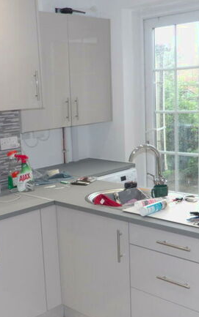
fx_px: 416
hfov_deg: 26.9
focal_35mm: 48
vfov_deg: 41.7
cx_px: 83
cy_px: 180
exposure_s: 1/26
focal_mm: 5.1
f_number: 4.3
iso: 200
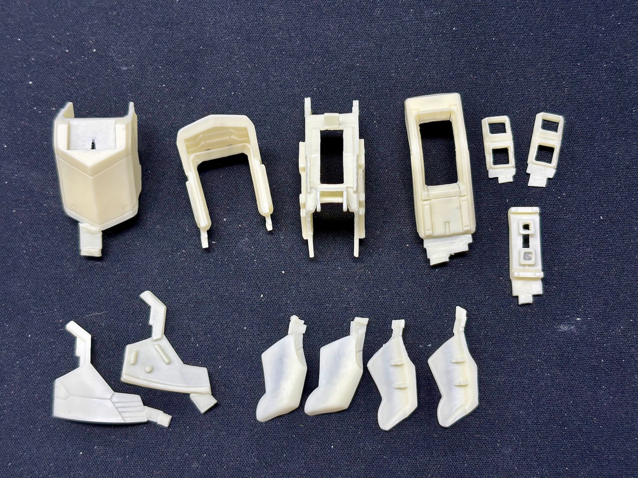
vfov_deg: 28.0
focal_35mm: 52
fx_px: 958
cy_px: 239
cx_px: 319
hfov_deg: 36.8
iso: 40
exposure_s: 1/60
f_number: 1.6
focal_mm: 5.96
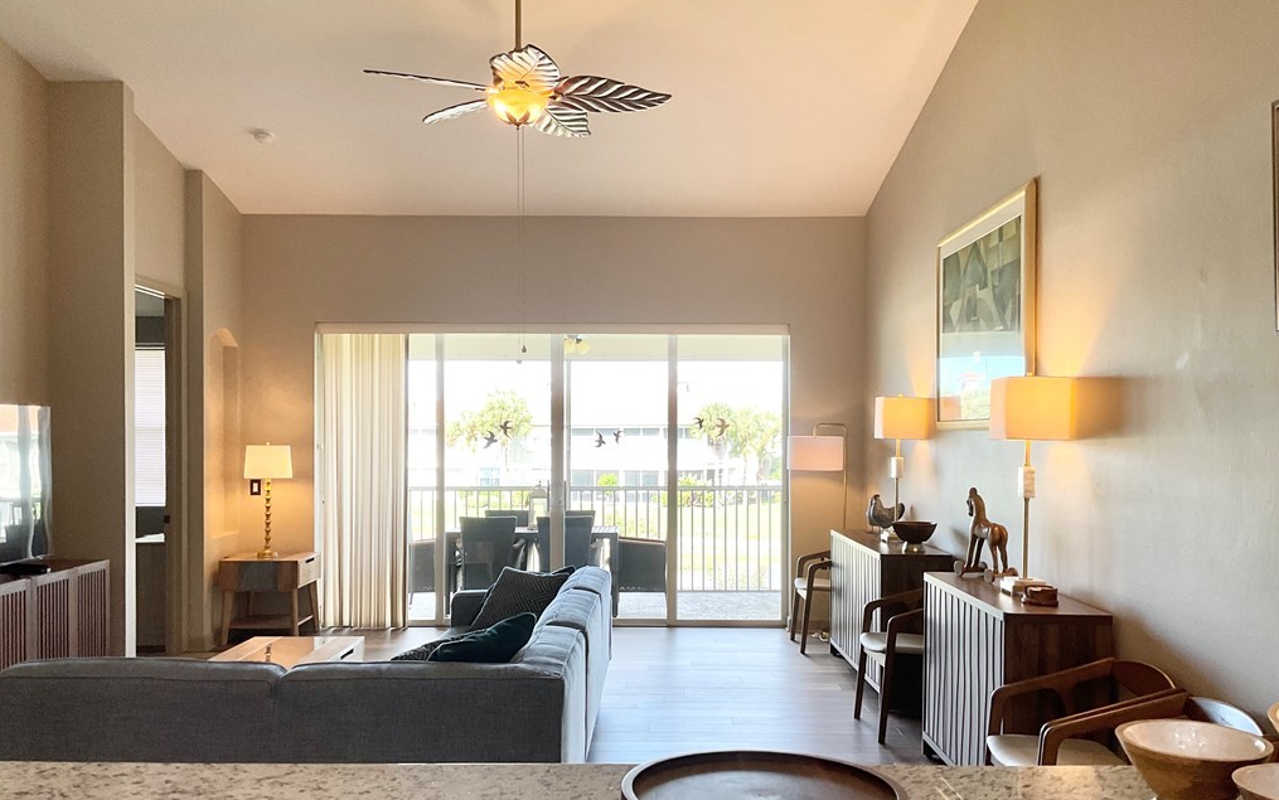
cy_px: 451
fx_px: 1081
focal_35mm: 31
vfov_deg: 40.6
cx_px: 638
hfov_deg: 61.2
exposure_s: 1/120
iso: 50
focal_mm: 3
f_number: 1.8
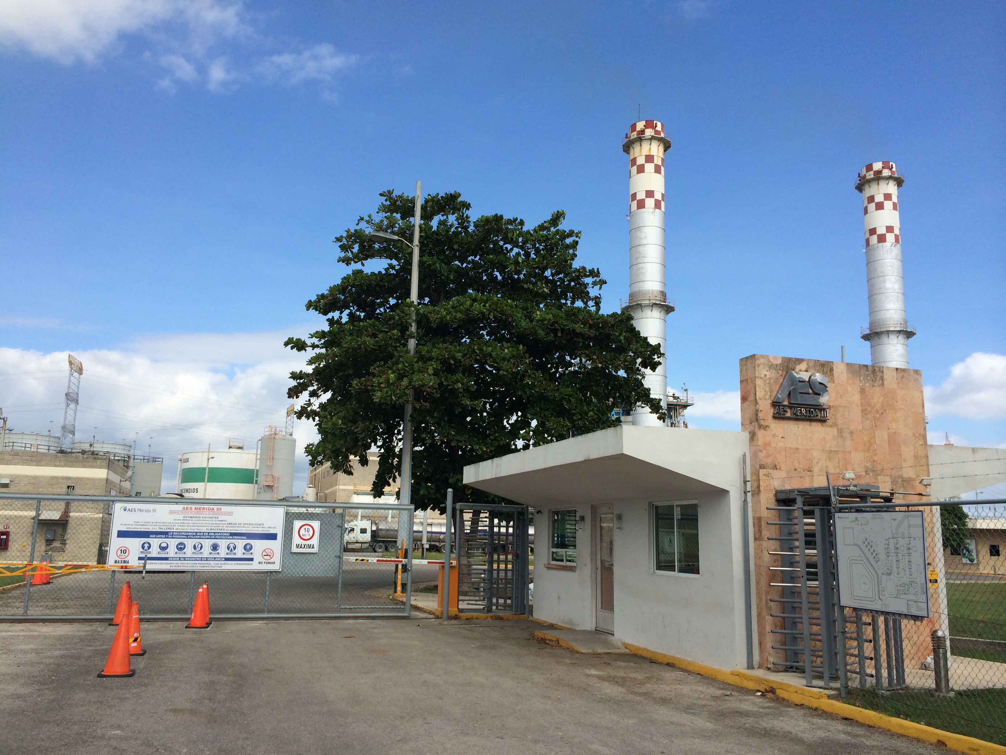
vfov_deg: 46.8
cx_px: 503
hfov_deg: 60.0
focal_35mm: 30
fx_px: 872
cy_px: 378
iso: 32
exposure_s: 1/2160
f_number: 2.2
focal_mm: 4.12
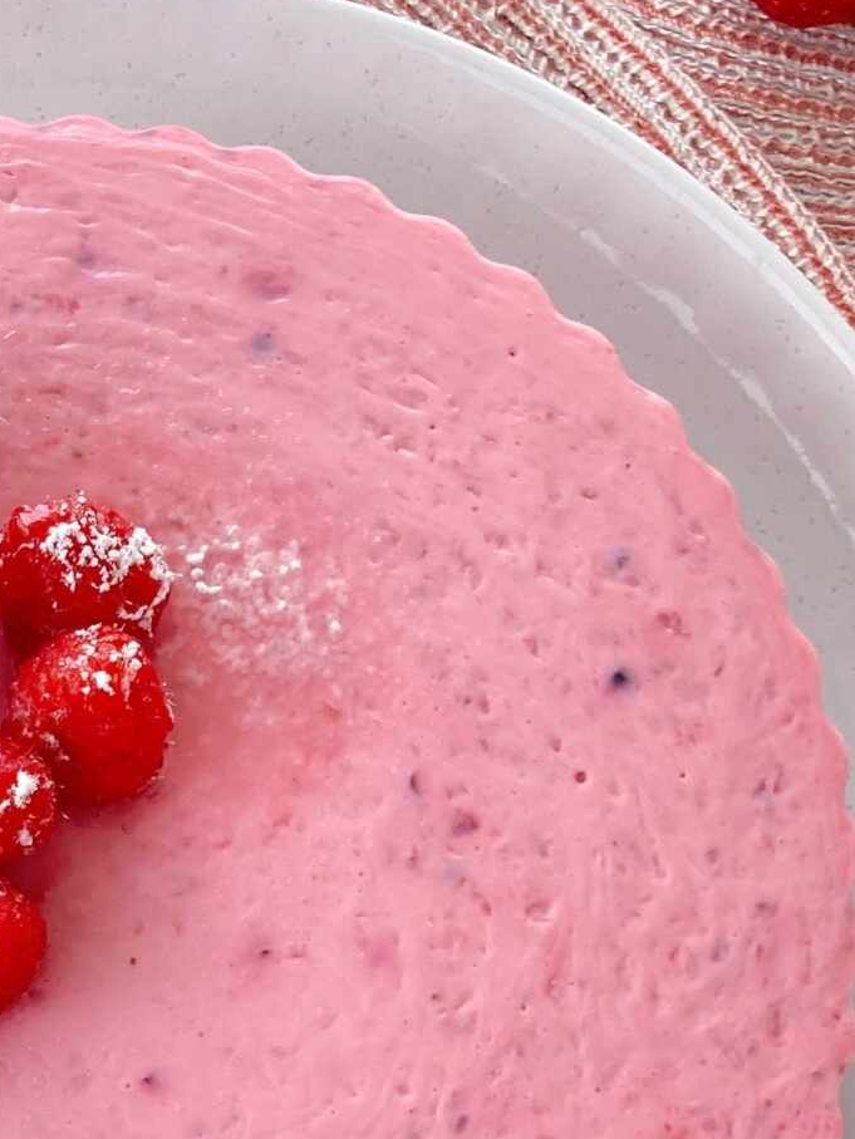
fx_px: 2600
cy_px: 1429
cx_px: 192
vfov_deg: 22.4
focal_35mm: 79
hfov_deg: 18.5
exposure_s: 1/100
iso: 25
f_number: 1.8
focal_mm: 3.99
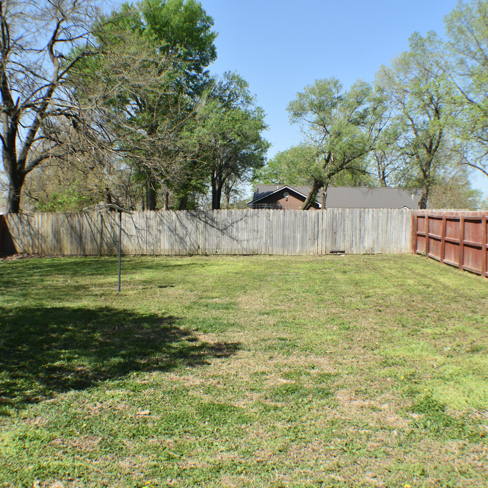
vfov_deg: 30.7
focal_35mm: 56
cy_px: 244
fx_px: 887
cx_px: 232
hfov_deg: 30.7
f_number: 8
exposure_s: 1/500
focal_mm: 29
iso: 250
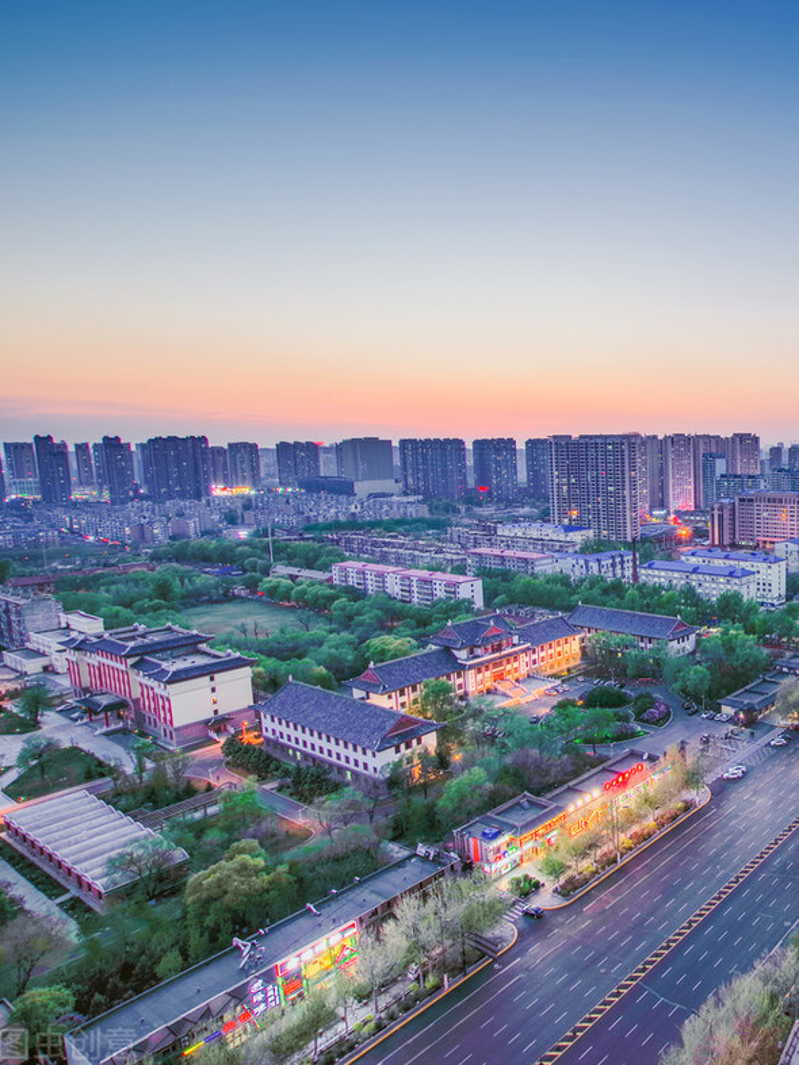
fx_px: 677
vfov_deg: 76.4
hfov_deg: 49.5
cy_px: 531
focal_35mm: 22
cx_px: 803
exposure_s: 1/2
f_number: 8
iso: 100
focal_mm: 10
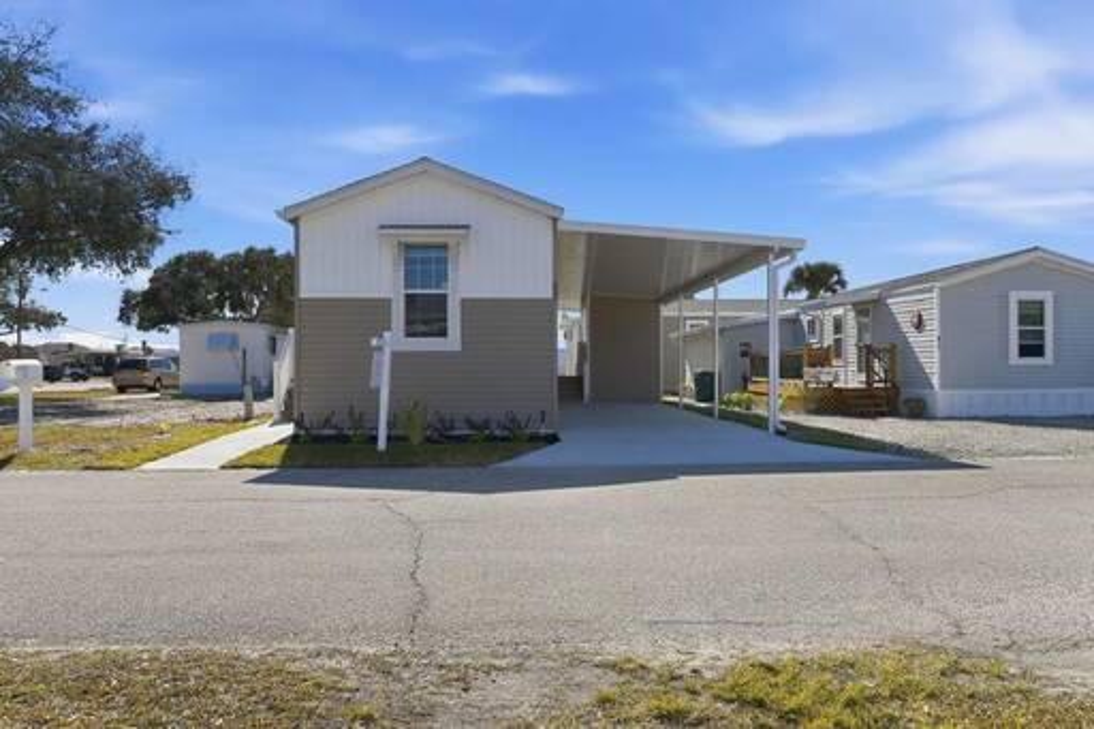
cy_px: 364
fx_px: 759
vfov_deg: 51.3
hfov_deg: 71.5
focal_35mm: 25
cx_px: 547
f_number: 8
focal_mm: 25
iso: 100
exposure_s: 1/500
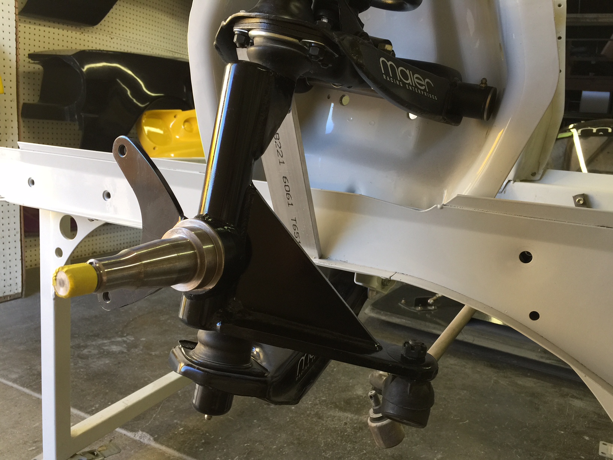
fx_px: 514
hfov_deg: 61.7
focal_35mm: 29
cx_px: 306
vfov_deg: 48.2
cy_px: 230
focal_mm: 4.15
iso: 40
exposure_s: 1/40
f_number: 2.2
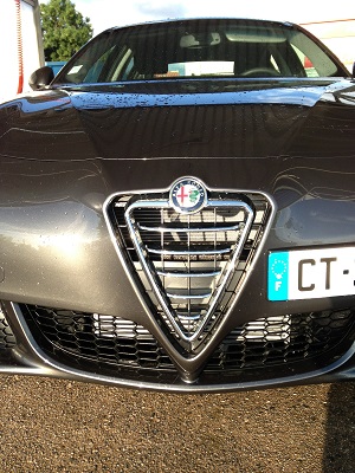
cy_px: 236
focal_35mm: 33
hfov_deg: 42.9
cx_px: 178
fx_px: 451
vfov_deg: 55.4
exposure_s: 1/407
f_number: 2.4
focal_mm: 4.13
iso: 64
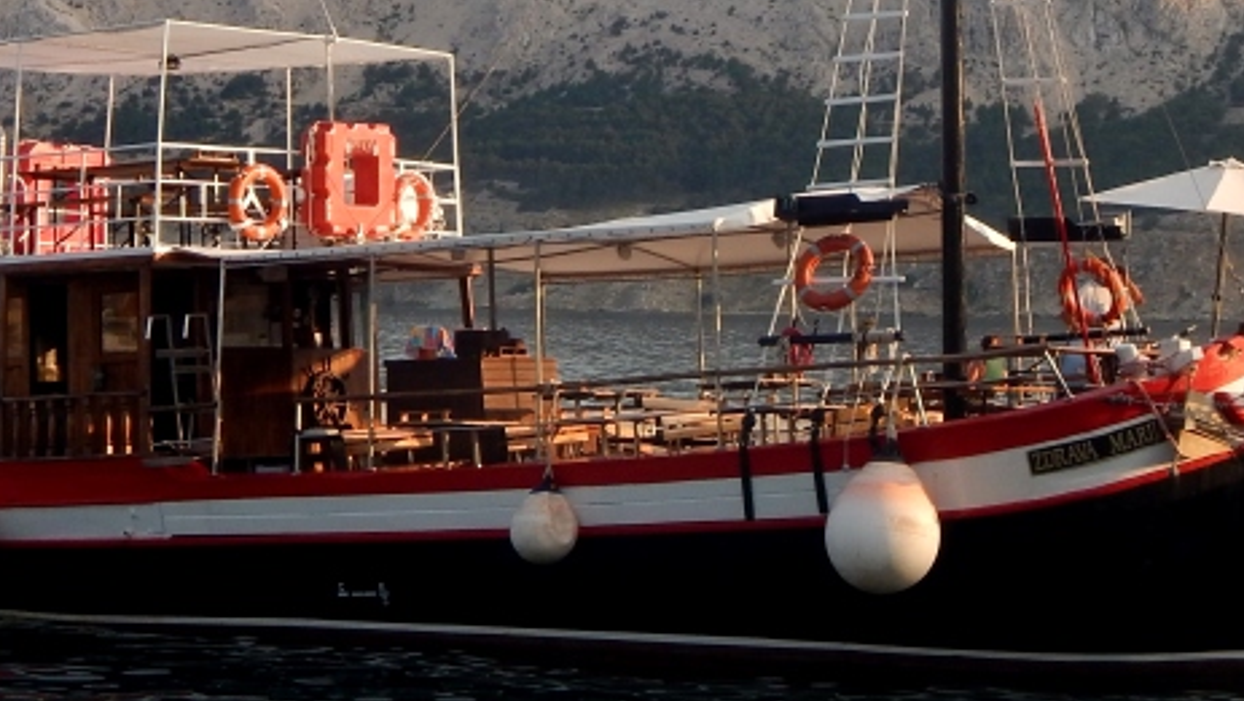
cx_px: 755
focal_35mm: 130
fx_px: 4290
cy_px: 70
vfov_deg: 9.3
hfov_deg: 16.5
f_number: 3.8
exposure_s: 1/500
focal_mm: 9.7
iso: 125
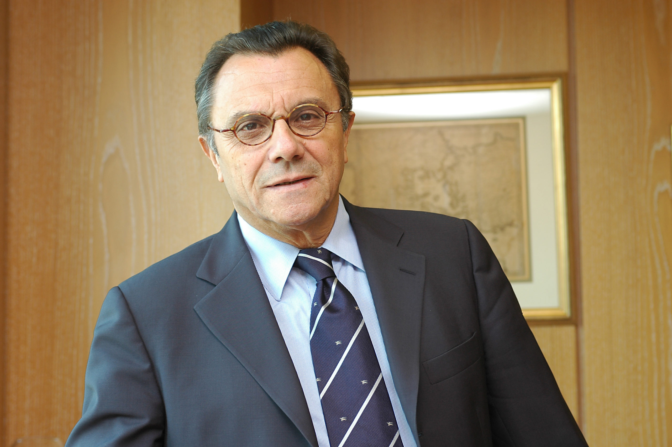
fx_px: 1259
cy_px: 224
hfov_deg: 29.9
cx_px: 336
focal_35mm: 68
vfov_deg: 20.1
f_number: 4
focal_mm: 45
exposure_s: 1/60
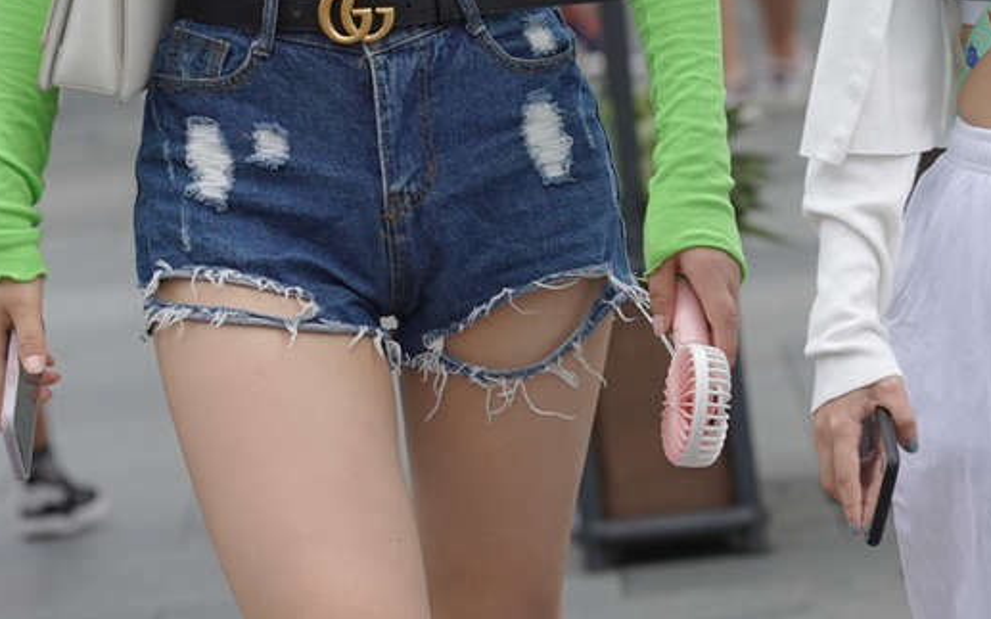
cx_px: 527
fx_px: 12935
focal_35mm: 479
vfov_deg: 2.7
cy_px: 153
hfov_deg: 4.4
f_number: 5
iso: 400
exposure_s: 1/800
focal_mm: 135
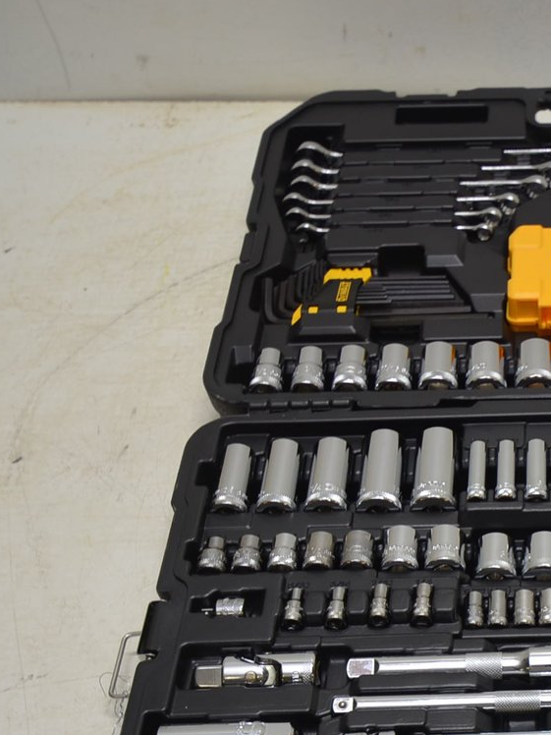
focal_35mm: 66
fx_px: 1401
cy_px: 552
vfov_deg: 28.9
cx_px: 615
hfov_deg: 21.1
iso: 200
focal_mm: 20
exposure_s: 1/80
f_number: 4.5
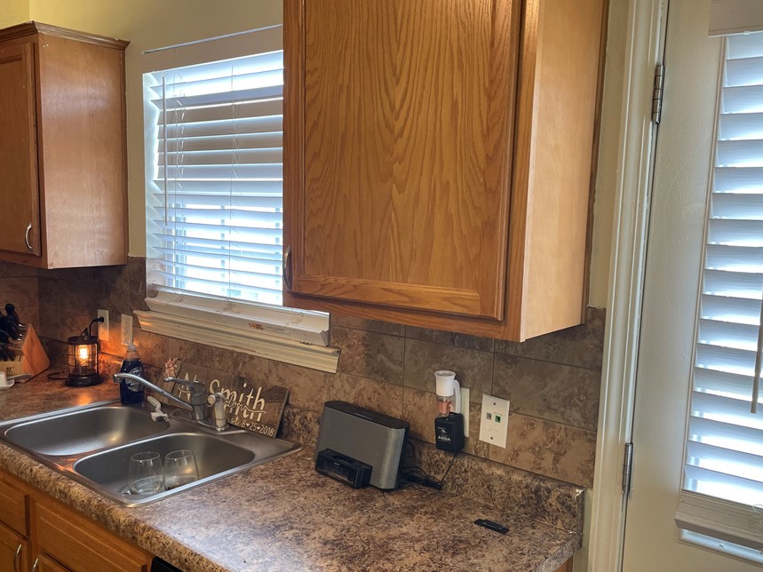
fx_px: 683
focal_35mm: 31
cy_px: 300
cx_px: 370
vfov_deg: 45.4
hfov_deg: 58.3
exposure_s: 1/120
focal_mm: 4.2
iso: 100
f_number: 1.6
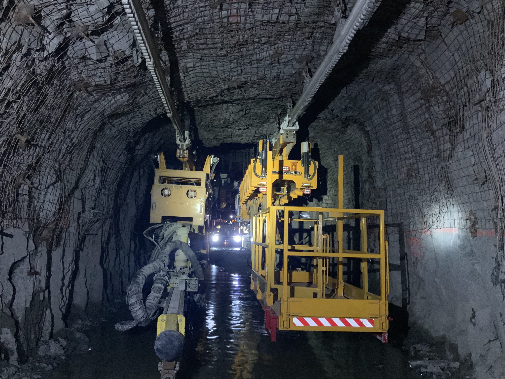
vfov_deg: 48.2
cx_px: 252
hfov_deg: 61.7
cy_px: 190
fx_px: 423
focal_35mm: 29
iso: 320
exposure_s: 1/30
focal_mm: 3
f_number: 1.8
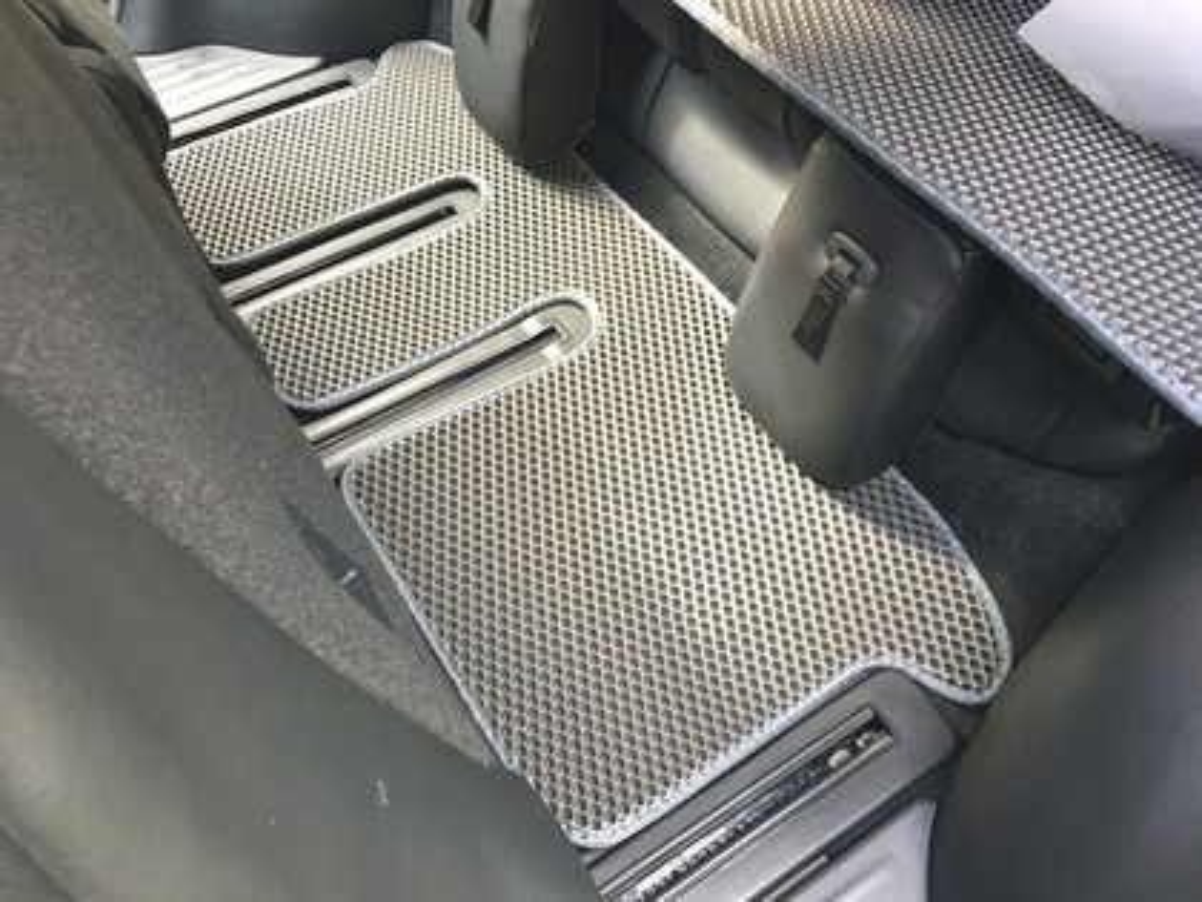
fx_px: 1007
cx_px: 601
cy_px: 451
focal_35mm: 29
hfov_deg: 61.7
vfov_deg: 48.2
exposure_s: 1/33
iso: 80
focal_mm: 4.15
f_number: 2.2
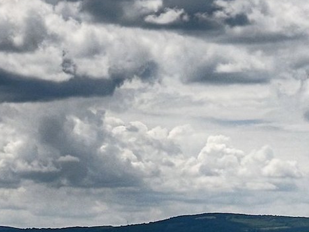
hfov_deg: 11.2
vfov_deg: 8.3
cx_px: 148
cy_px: -38
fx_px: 1580
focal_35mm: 177
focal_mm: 24
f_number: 6.3
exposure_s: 1/2500
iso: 100
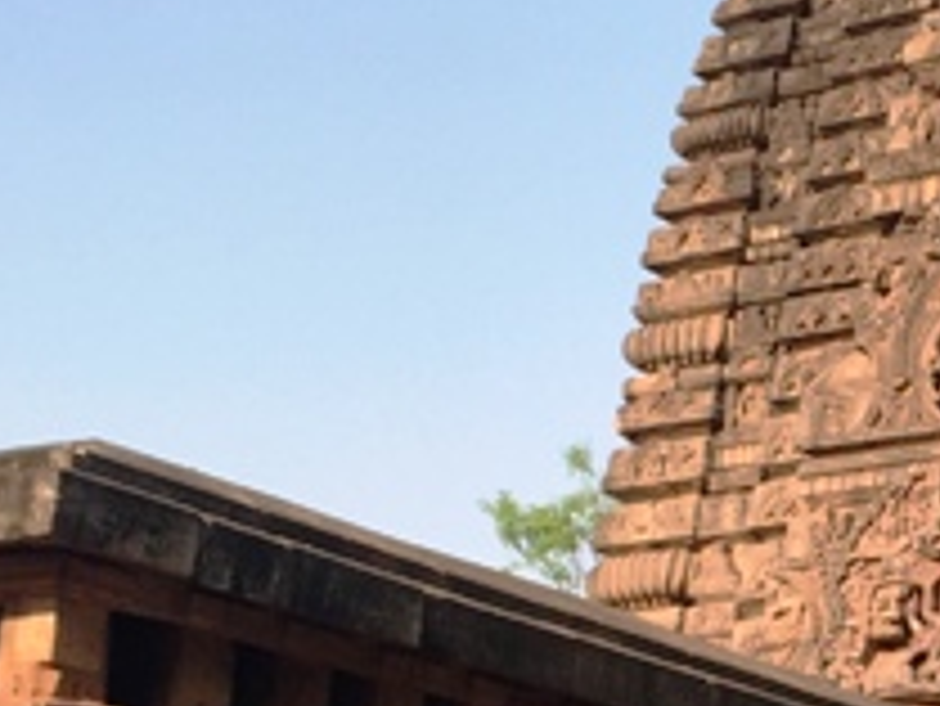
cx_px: 1156
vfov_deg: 12.4
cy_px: 769
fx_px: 3206
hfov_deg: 16.0
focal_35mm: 118
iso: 32
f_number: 2.2
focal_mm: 4.15
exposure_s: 1/920
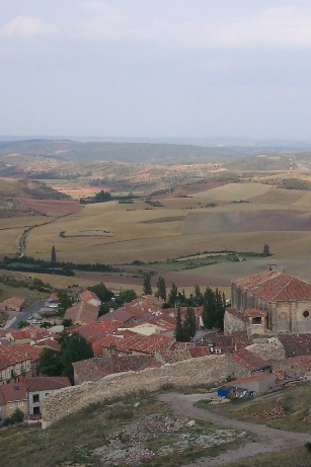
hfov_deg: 19.7
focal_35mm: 66
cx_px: 343
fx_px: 856
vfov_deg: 30.5
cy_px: 246
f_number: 4.8
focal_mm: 8
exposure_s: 1/500
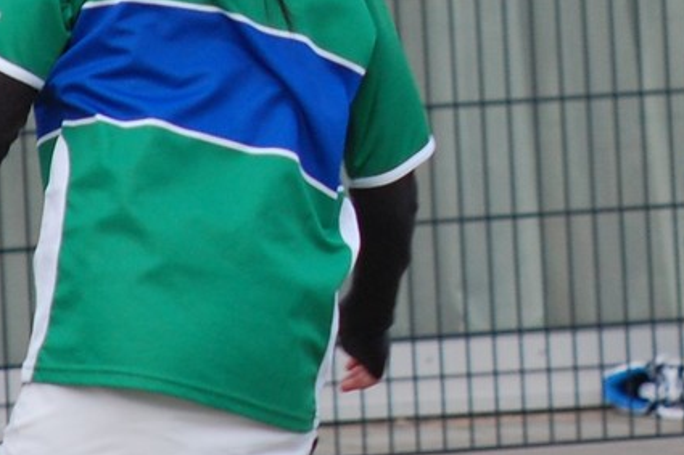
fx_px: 13712
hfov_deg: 2.9
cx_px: 549
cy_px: -74
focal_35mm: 722
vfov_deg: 1.9
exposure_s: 1/500
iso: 400
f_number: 5.6
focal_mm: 200
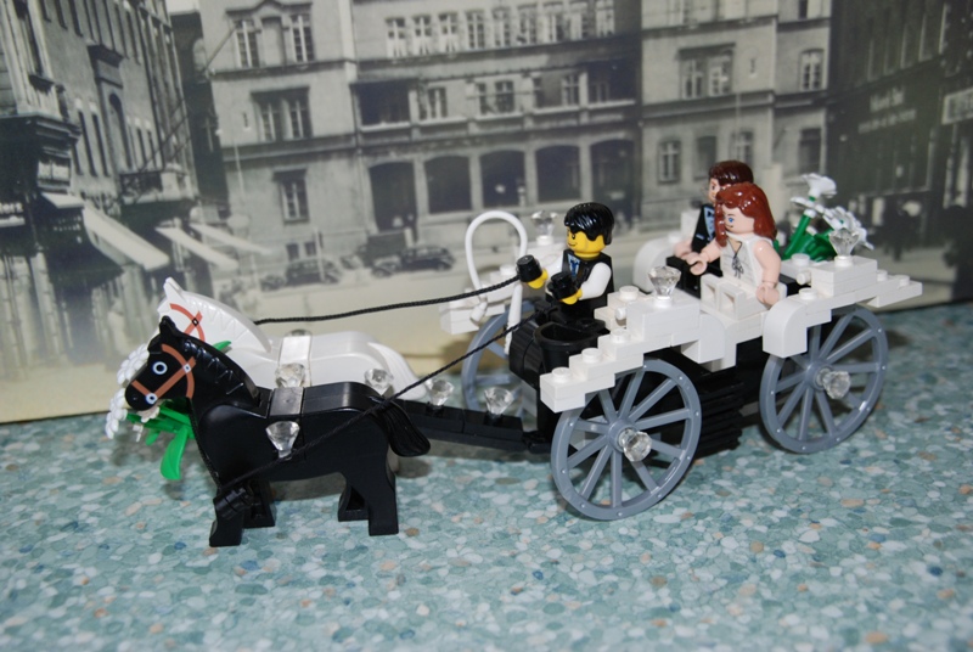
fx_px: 1259
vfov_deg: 29.0
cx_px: 486
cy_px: 326
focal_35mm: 46
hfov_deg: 42.3
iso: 400
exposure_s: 1/60
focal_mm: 31
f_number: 4.5
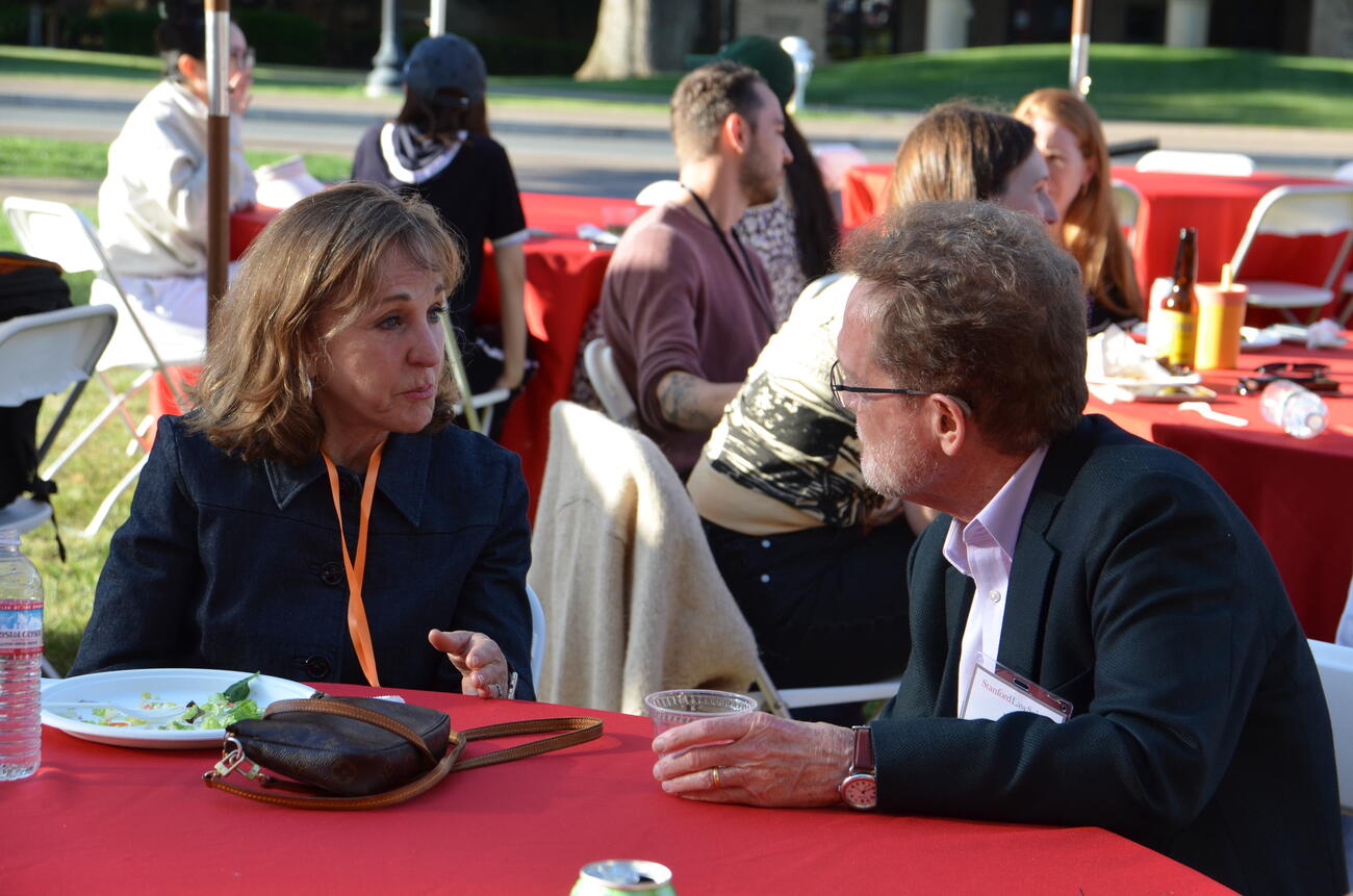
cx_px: 676
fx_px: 3263
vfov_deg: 15.6
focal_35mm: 87
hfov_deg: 23.4
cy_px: 448
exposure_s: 1/160
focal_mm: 58
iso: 200
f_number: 6.3
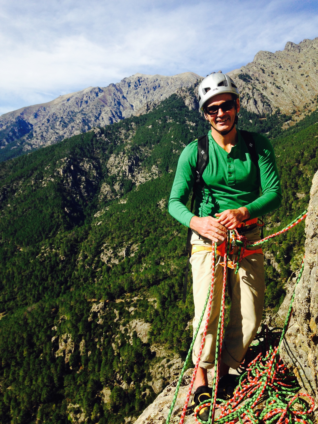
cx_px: 159
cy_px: 212
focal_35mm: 33
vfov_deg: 55.4
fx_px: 404
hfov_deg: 42.9
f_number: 2.4
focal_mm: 4.12
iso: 50
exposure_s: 1/1642
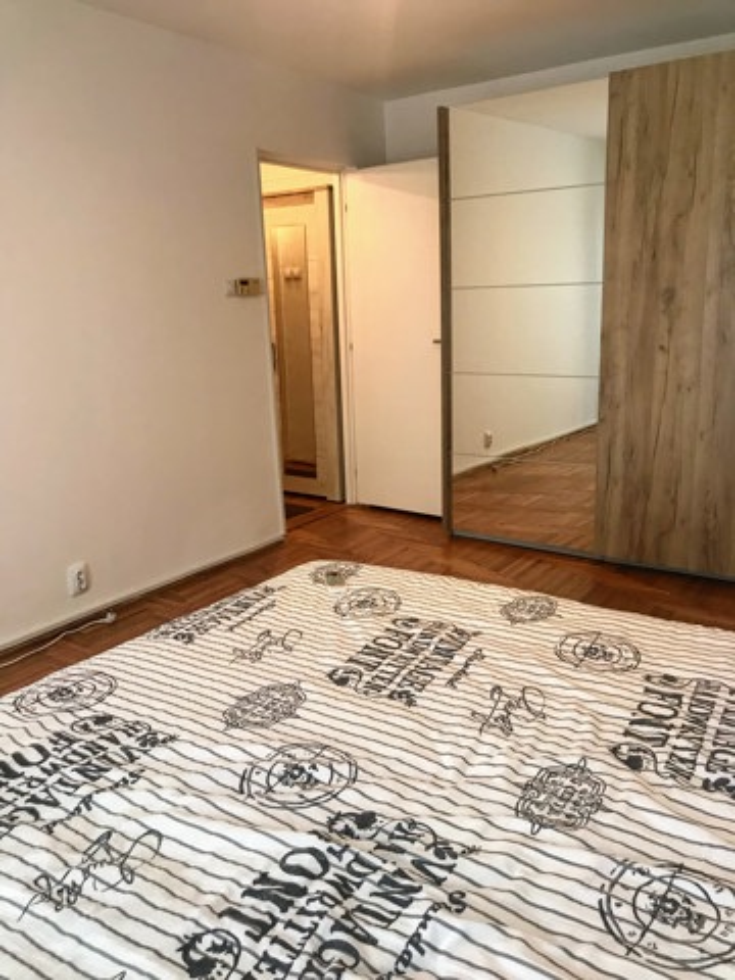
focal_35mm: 28
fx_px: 793
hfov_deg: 49.7
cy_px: 490
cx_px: 368
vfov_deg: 63.4
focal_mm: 3.99
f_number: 1.8
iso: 25
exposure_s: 1/33
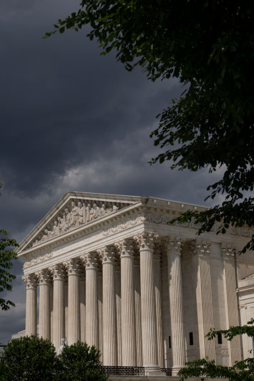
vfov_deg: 28.8
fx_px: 740
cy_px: 190
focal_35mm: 70
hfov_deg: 19.5
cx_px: 114
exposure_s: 1/4000
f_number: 4.5
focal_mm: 46
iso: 50
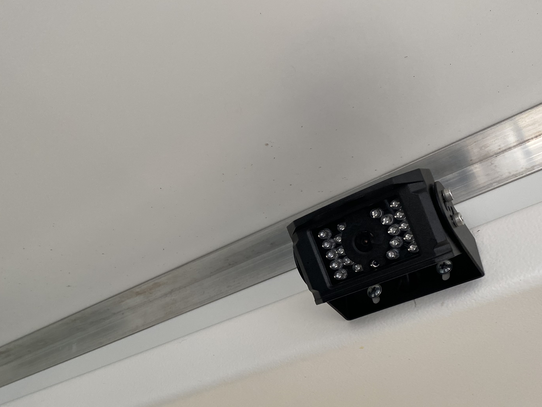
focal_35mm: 38
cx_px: 260
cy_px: 271
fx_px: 595
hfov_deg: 49.0
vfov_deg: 37.3
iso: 125
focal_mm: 4.25
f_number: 1.8
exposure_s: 1/103
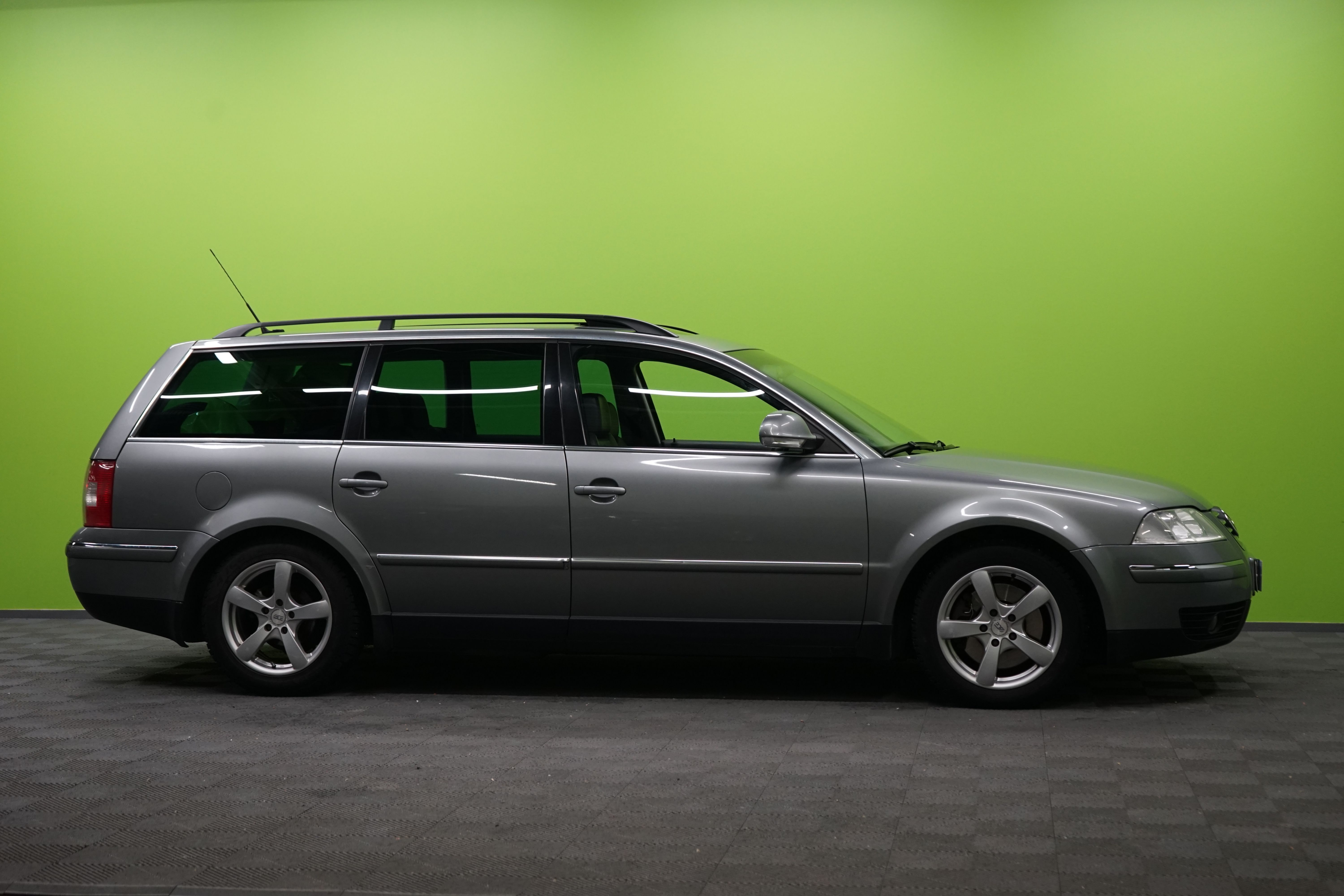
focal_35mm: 54
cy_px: 448
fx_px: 2016
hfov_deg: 36.9
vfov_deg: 25.1
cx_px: 672
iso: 1000
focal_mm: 54
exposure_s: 1/160
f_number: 5
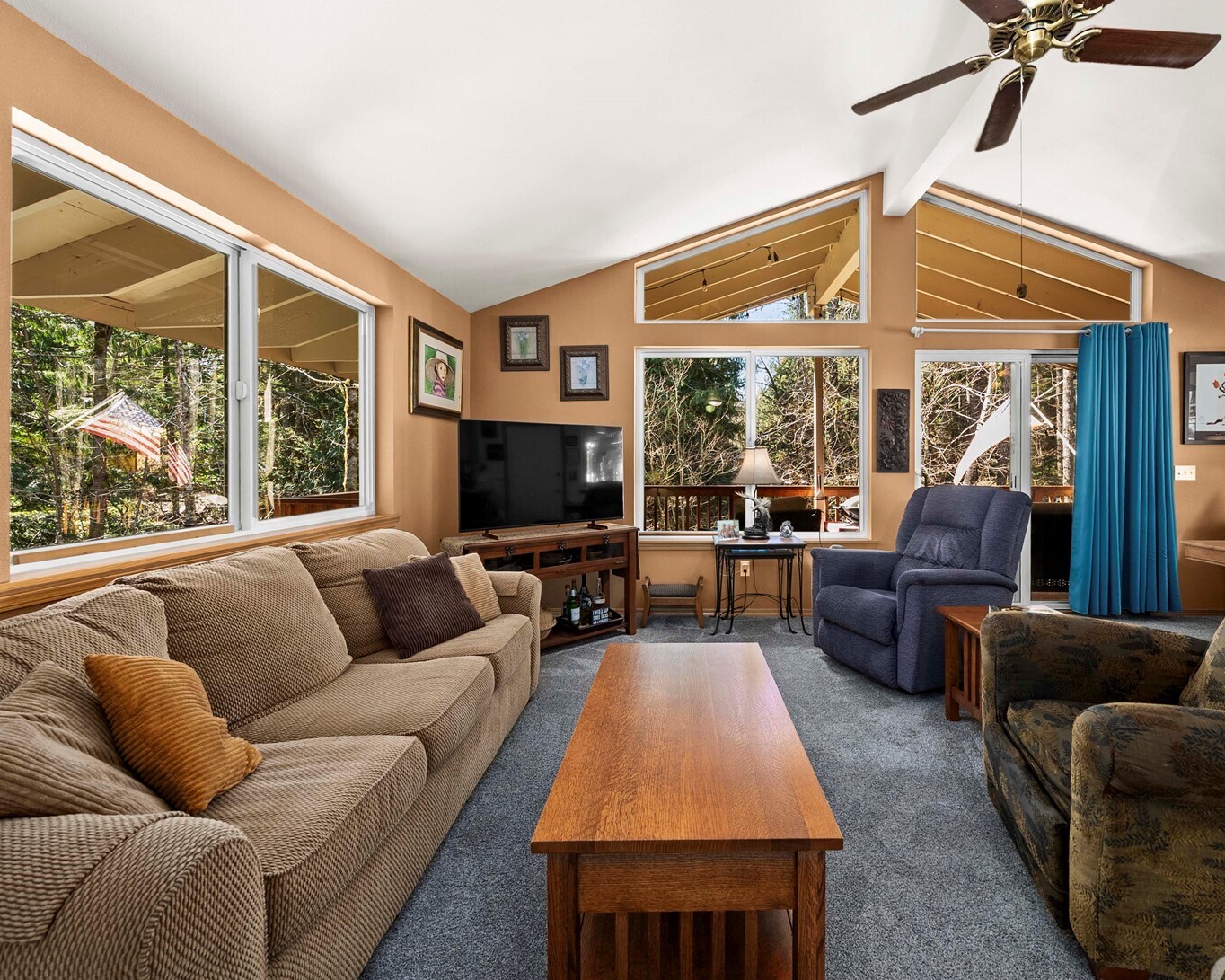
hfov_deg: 100.4
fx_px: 508
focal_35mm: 14
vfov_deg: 88.0
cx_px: 669
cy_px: 503
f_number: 7.1
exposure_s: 1/4
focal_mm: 12
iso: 1000
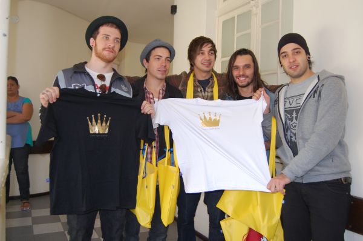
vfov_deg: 39.8
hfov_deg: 57.3
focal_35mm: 33
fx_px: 332
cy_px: 120
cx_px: 182
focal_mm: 22
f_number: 3.8
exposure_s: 1/60
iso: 400
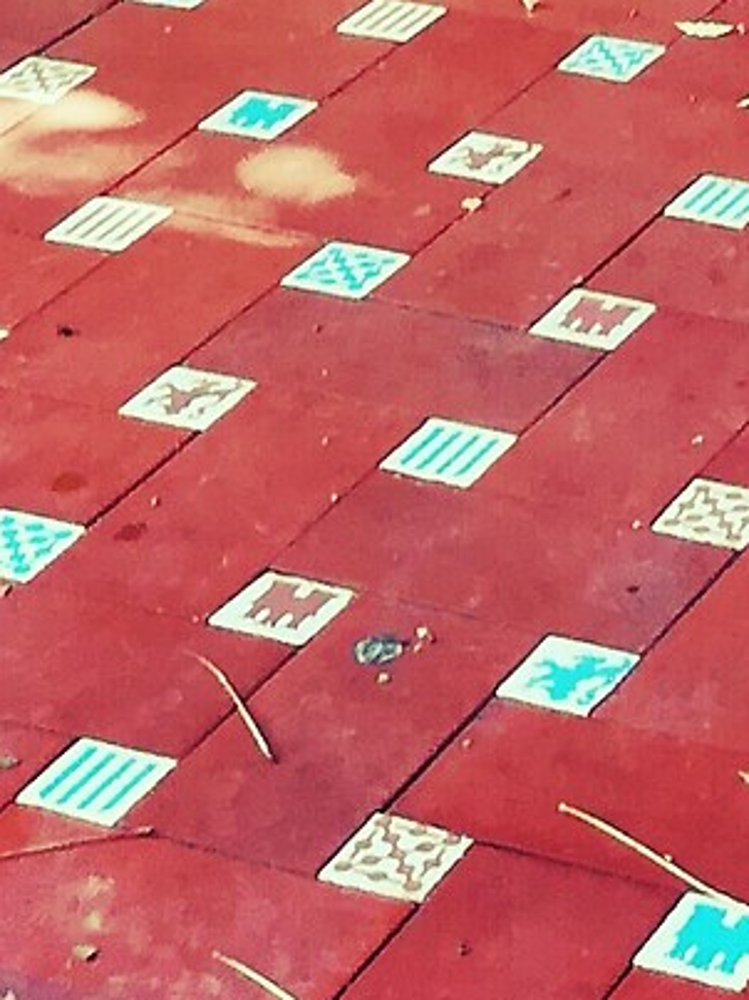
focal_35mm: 155
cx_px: 1238
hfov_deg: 9.2
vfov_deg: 10.0
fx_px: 4474
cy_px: -1881
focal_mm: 3.83
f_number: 2.2
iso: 64
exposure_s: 1/50
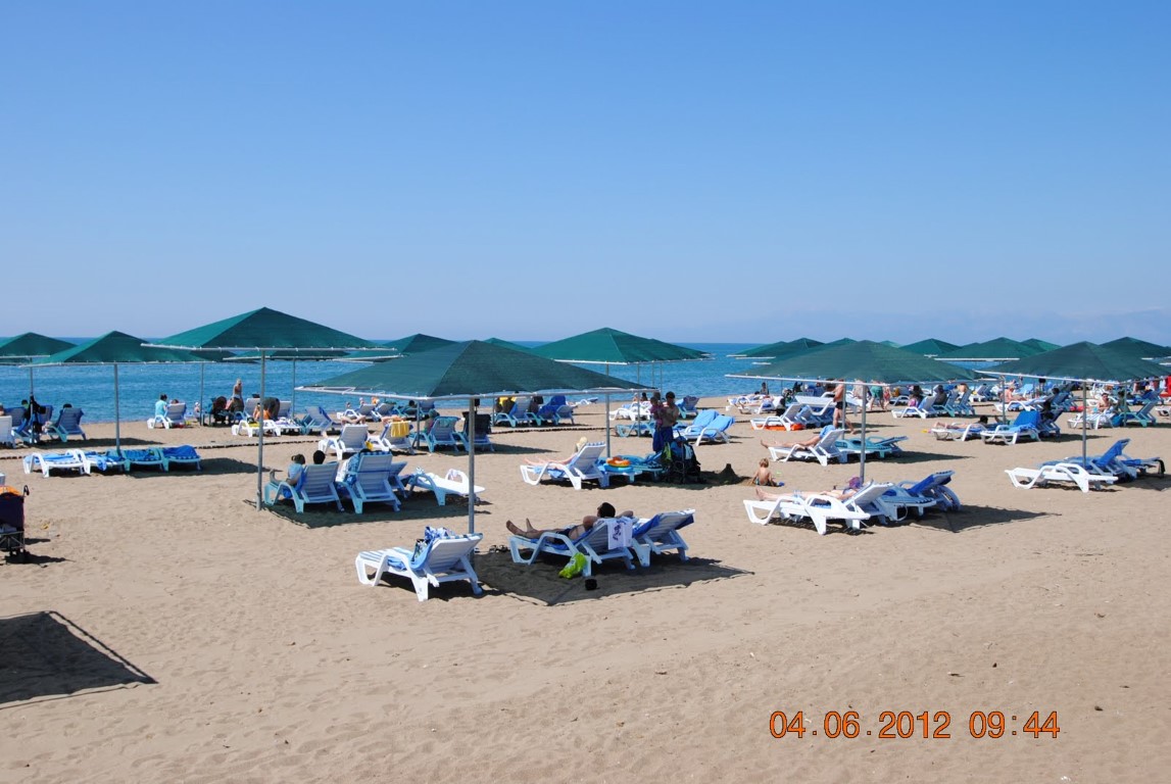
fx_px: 1172
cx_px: 586
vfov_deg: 37.0
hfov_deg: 53.1
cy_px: 392
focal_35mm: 36
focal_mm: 24
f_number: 8
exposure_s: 1/250
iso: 100
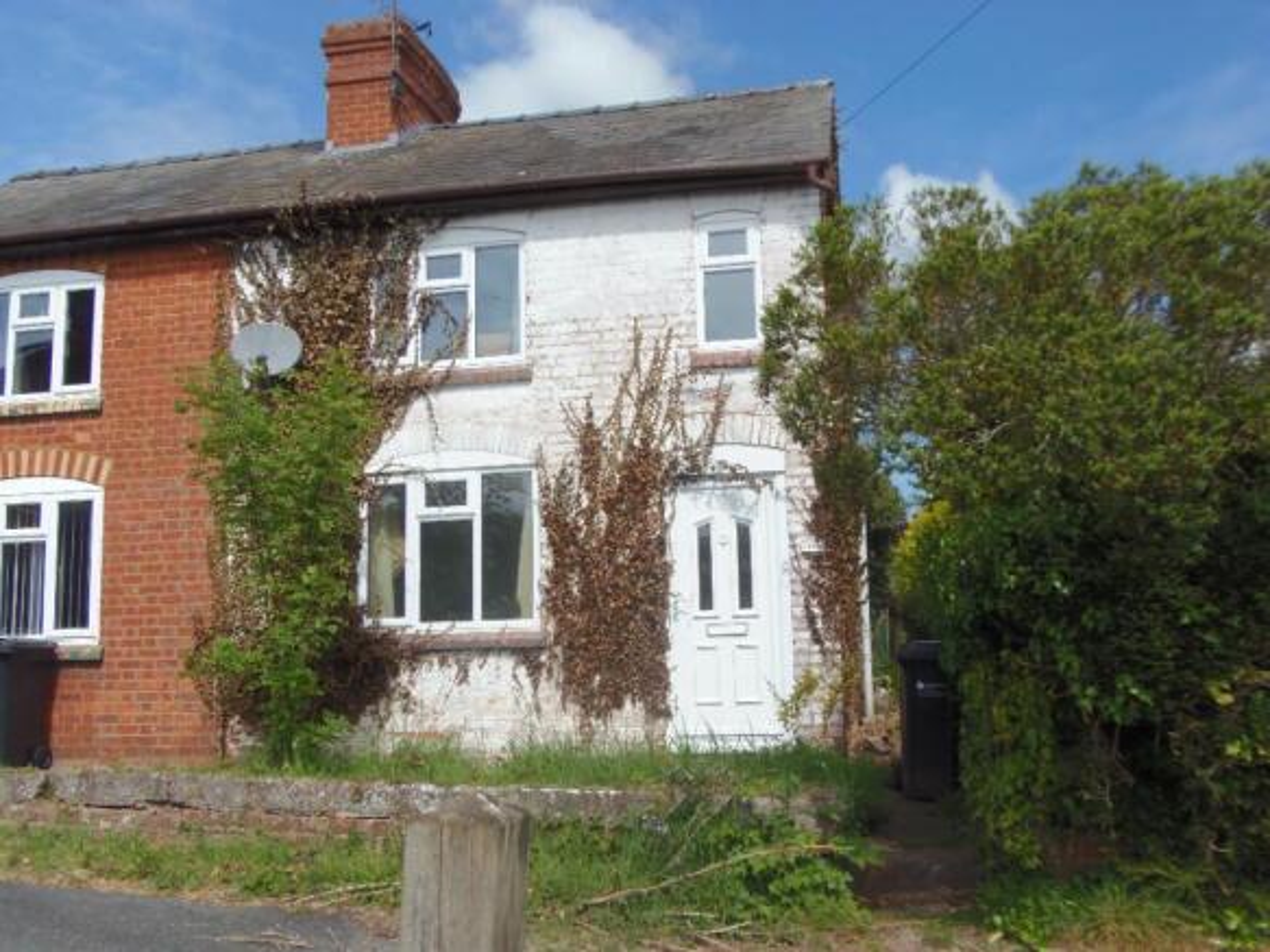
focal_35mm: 30
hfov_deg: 60.0
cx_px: 635
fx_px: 1100
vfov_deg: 46.8
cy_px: 476
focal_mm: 5.5
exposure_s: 1/800
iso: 64
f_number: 3.2
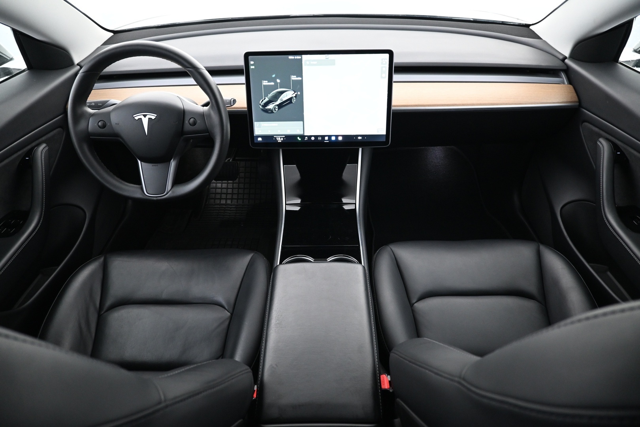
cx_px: 320
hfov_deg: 73.7
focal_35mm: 24
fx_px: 427
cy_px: 214
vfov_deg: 53.1
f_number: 3.5
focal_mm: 16
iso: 1600
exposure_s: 1/13
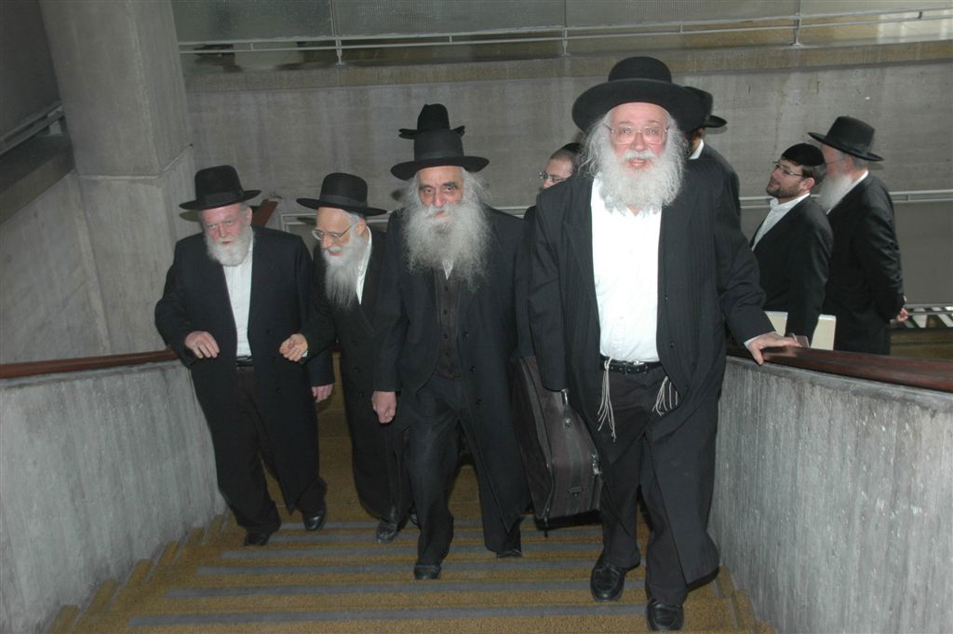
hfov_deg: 49.6
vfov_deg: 34.2
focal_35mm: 39
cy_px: 317
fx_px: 1032
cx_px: 476
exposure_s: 1/60
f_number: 5
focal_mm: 26
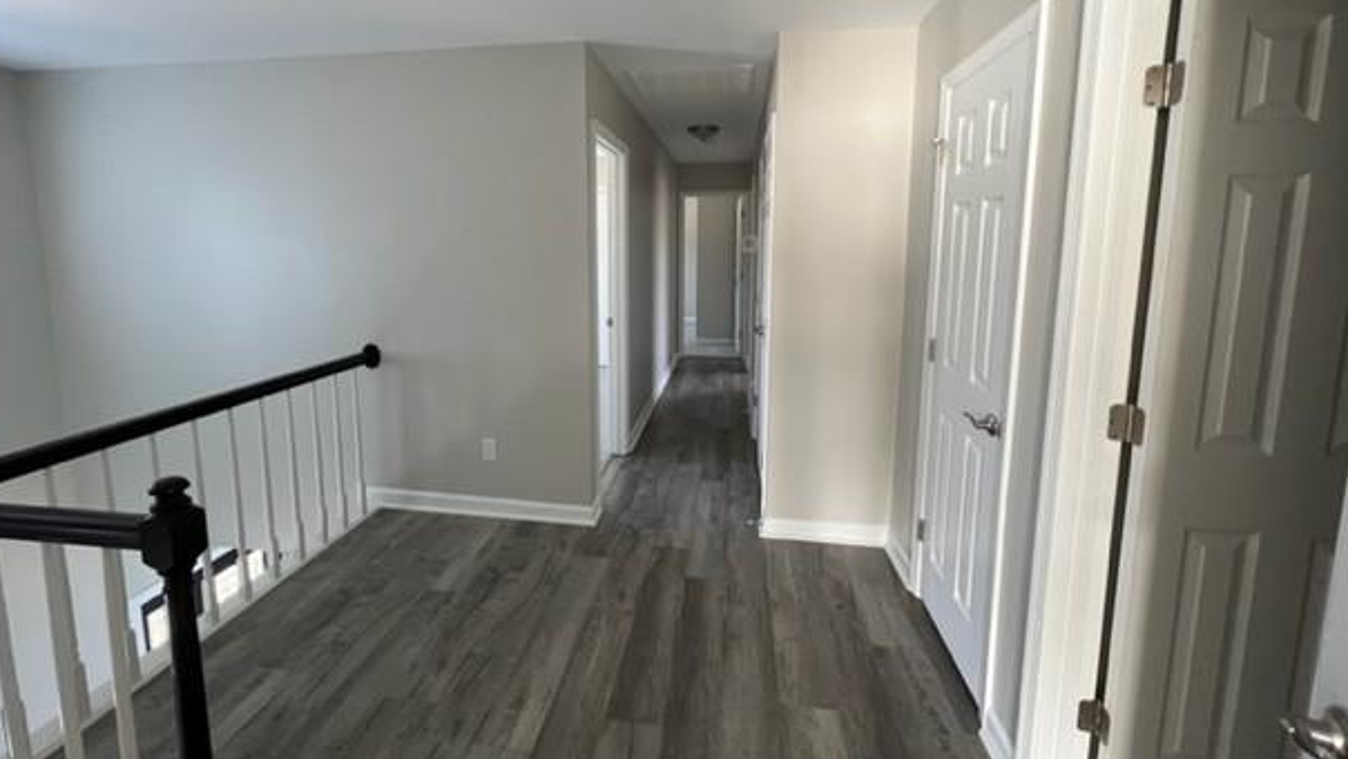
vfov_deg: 70.1
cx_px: 652
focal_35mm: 15
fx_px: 536
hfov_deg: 102.9
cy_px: 317
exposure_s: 1/60
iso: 320
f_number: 1.8
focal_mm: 1.57
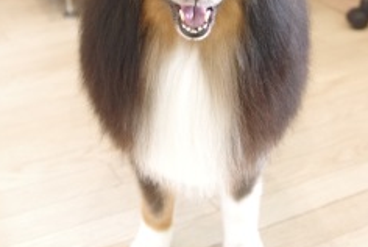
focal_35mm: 71
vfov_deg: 18.8
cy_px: 8
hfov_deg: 28.4
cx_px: 178
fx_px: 727
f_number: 2.8
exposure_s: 1/60
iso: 800
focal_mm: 28
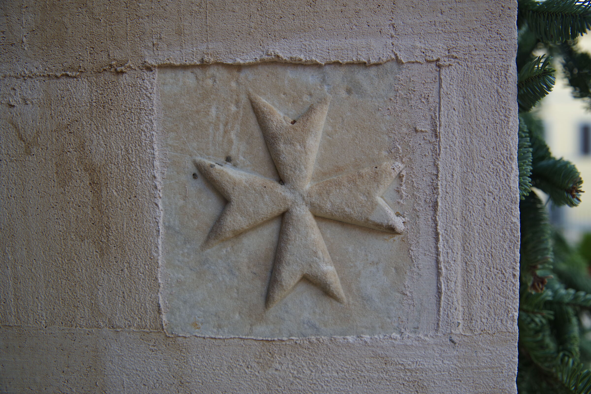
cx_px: 296
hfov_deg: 57.2
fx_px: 542
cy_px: 197
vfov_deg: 40.0
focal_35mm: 33
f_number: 4
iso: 200
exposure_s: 1/100
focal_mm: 33
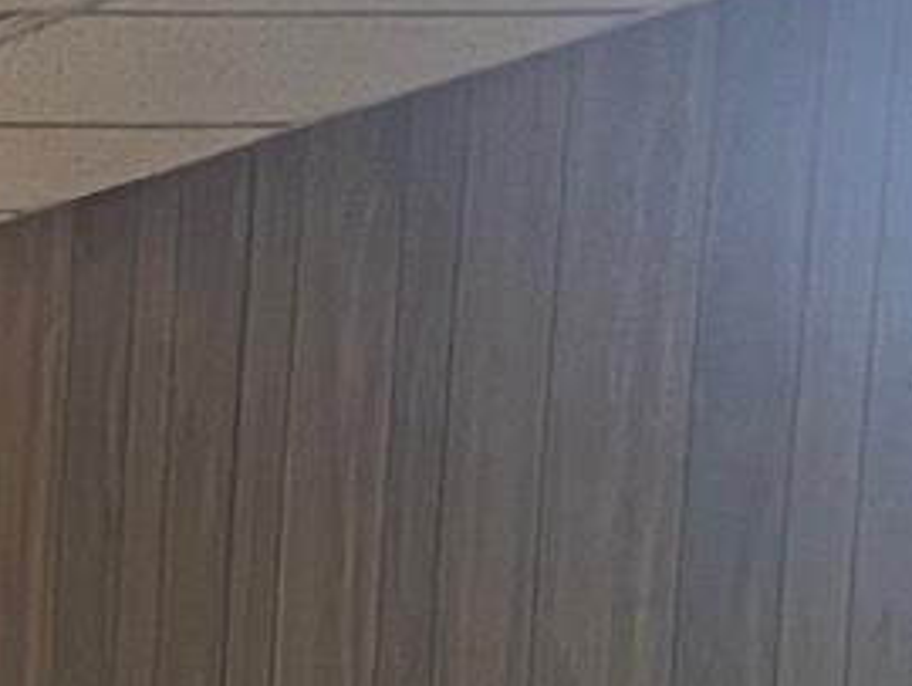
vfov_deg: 7.2
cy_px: 1656
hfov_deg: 8.9
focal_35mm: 194
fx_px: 5116
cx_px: -1496
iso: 125
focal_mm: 4.2
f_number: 1.6
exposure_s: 1/60
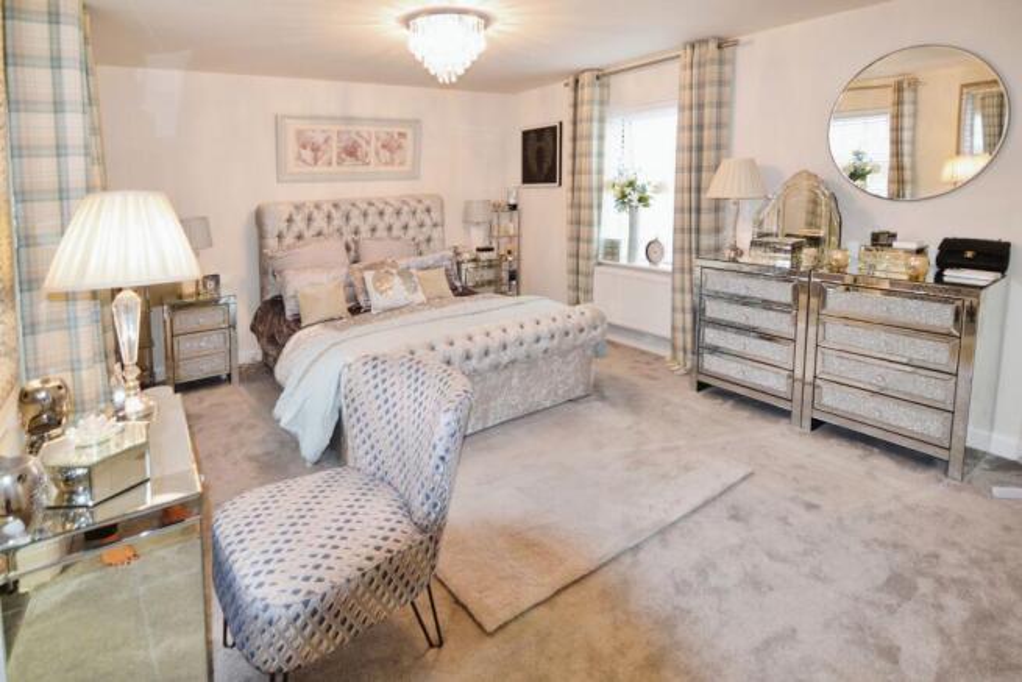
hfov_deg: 95.0
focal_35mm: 16
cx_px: 511
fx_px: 468
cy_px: 341
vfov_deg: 72.1
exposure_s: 1/60
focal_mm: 11
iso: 640
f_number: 2.8
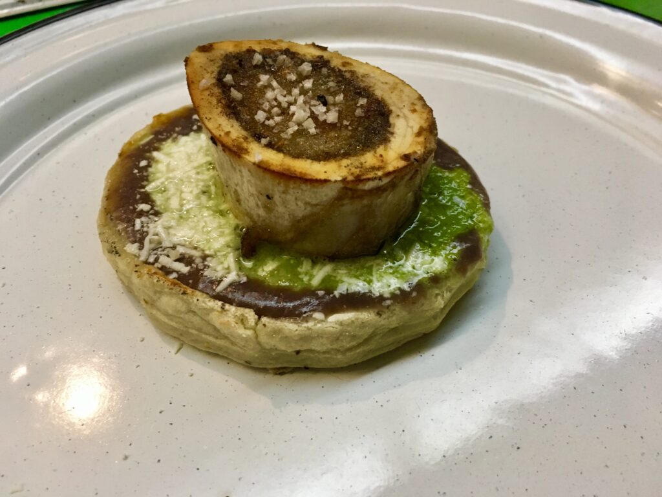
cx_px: 331
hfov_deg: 61.7
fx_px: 555
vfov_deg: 48.2
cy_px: 248
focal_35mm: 29
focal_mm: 4.15
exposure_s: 1/30
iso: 160
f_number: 2.2
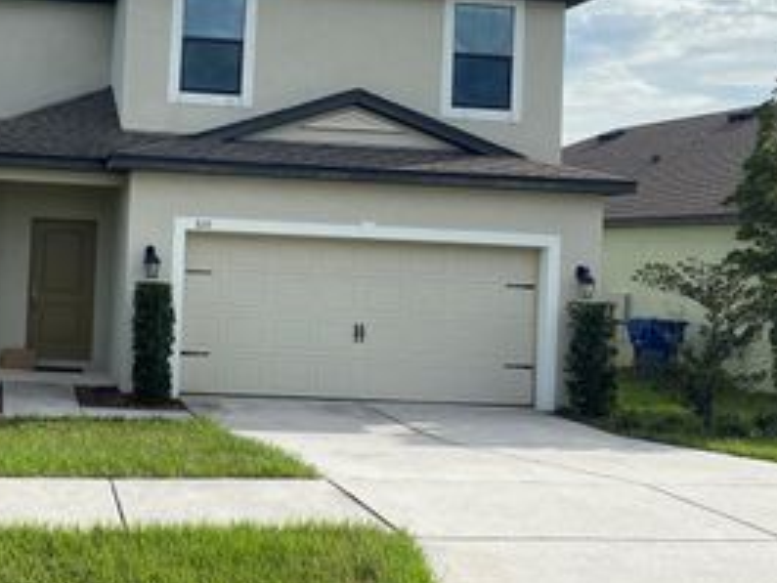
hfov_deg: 37.1
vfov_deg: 29.6
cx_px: 123
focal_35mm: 49
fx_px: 1100
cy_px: 236
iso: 32
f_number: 1.8
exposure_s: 1/2463
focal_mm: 4.25
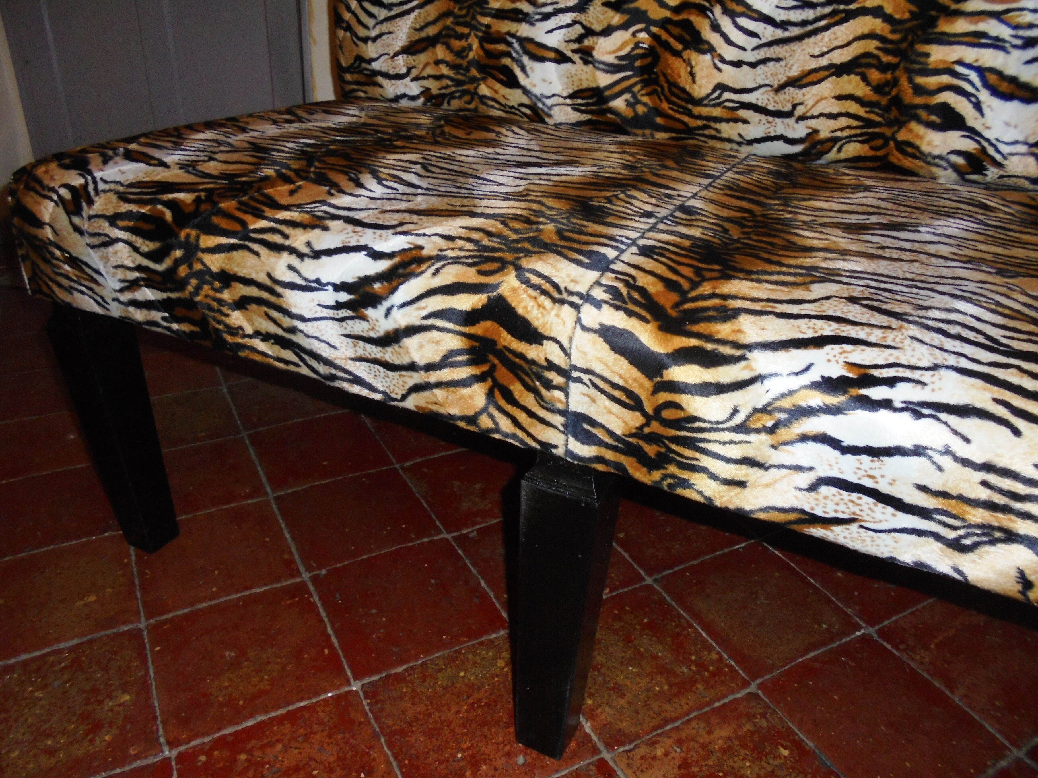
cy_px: 389
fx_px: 780
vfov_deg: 53.1
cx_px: 519
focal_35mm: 26
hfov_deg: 67.3
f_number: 3.5
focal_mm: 4.6
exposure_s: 1/30
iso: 200
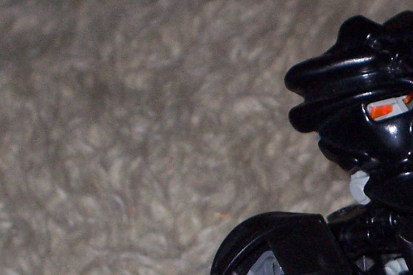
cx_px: 541
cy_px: 350
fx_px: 2547
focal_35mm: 222
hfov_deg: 9.1
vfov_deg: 6.1
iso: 125
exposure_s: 1/100
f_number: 4.2
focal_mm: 12.4
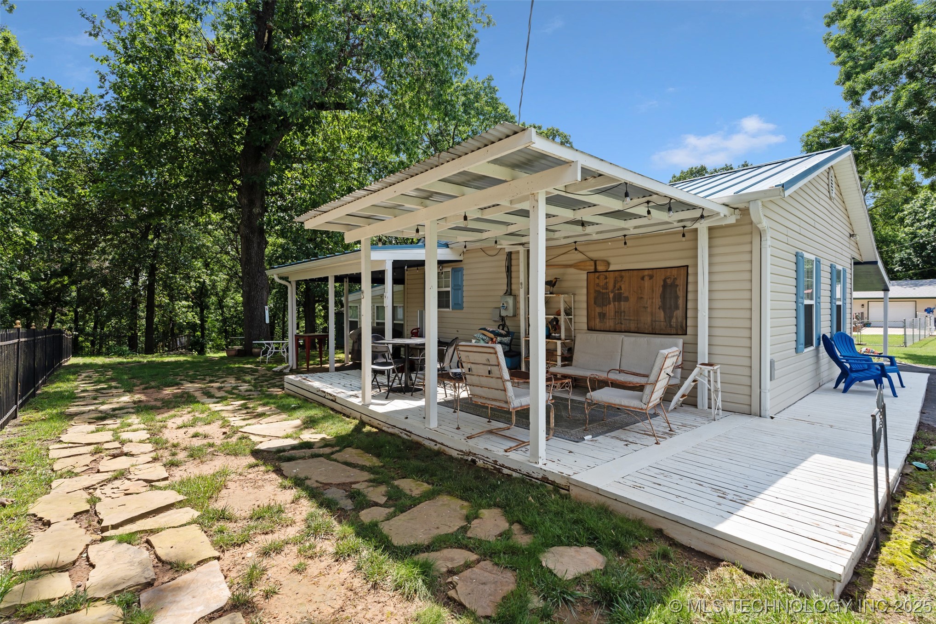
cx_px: 468
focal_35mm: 16
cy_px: 312
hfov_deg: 96.7
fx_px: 416
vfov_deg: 73.7
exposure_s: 1/250
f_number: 8
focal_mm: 16
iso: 250
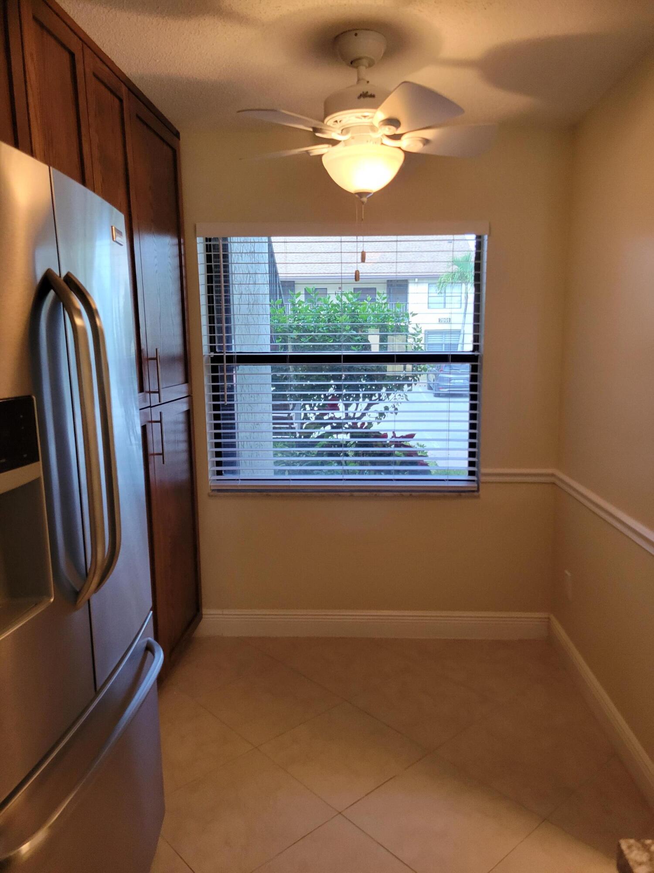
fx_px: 655
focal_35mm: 26
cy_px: 436
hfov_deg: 53.1
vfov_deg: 67.3
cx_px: 327
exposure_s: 1/120
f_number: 1.8
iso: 320
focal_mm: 5.4
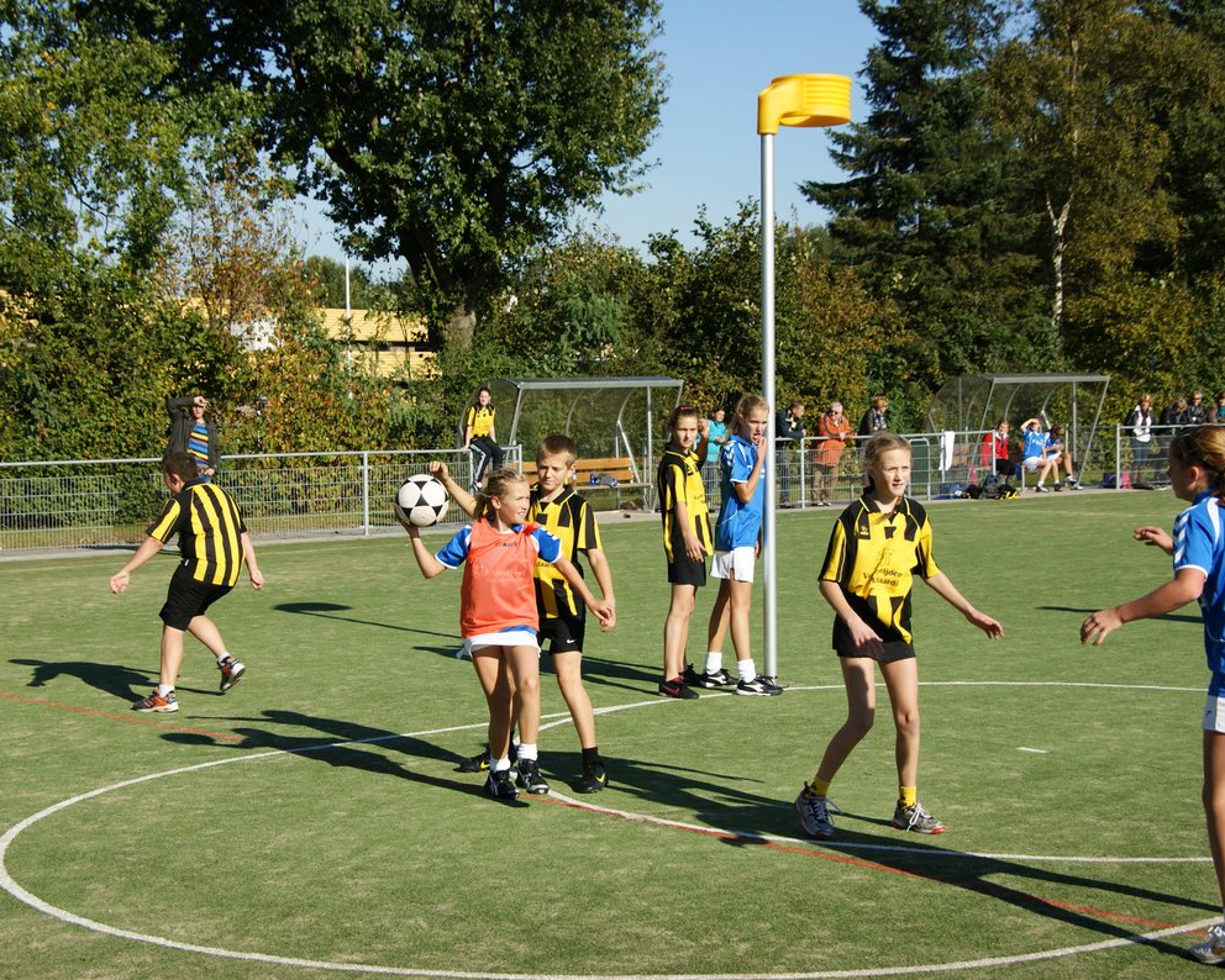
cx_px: 540
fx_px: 2160
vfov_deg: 25.6
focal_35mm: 60
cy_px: 488
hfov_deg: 31.6
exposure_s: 1/400
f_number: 6.3
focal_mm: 35
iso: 100
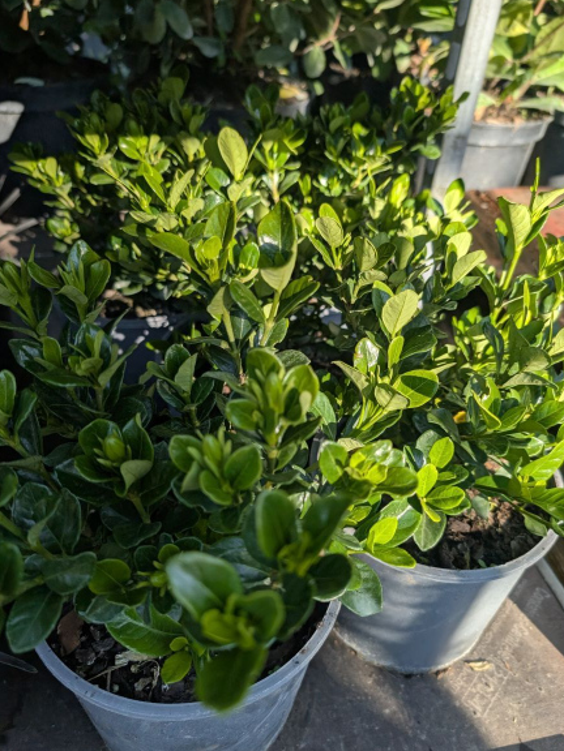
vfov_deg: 69.4
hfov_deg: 54.9
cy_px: 364
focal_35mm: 25
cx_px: 292
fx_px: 543
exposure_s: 1/384
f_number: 1.68
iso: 25
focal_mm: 6.9
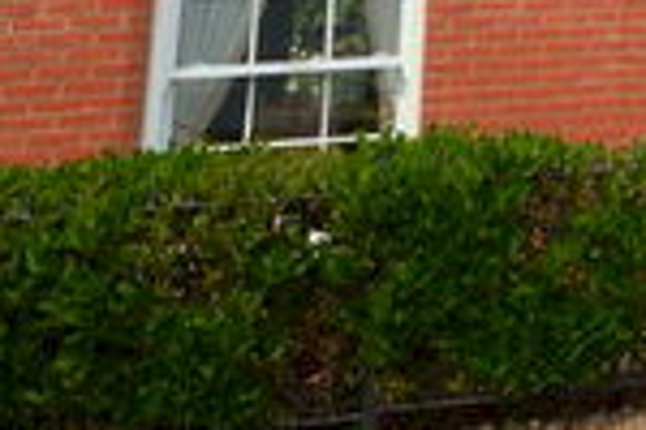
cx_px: 1021
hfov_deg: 20.1
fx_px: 1507
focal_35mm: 84
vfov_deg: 14.0
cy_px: -391
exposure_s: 1/200
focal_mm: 12
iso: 100
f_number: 8
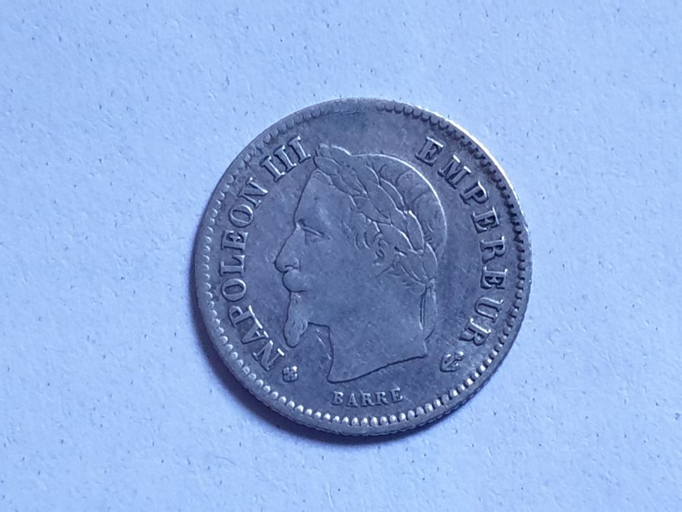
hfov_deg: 67.3
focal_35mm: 26
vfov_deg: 53.1
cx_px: 341
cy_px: 256
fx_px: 512
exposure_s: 1/50
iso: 400
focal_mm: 4.3
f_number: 2.4
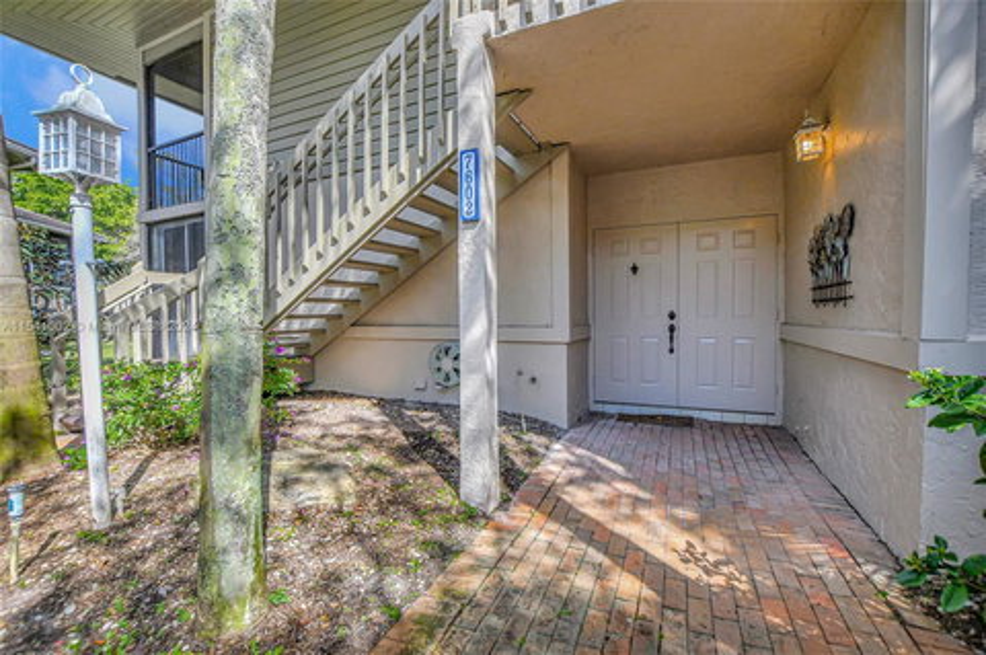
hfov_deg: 100.4
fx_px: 410
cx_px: 493
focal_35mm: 15
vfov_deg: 77.2
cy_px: 328
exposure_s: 1/1250
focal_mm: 10
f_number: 9
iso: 1000
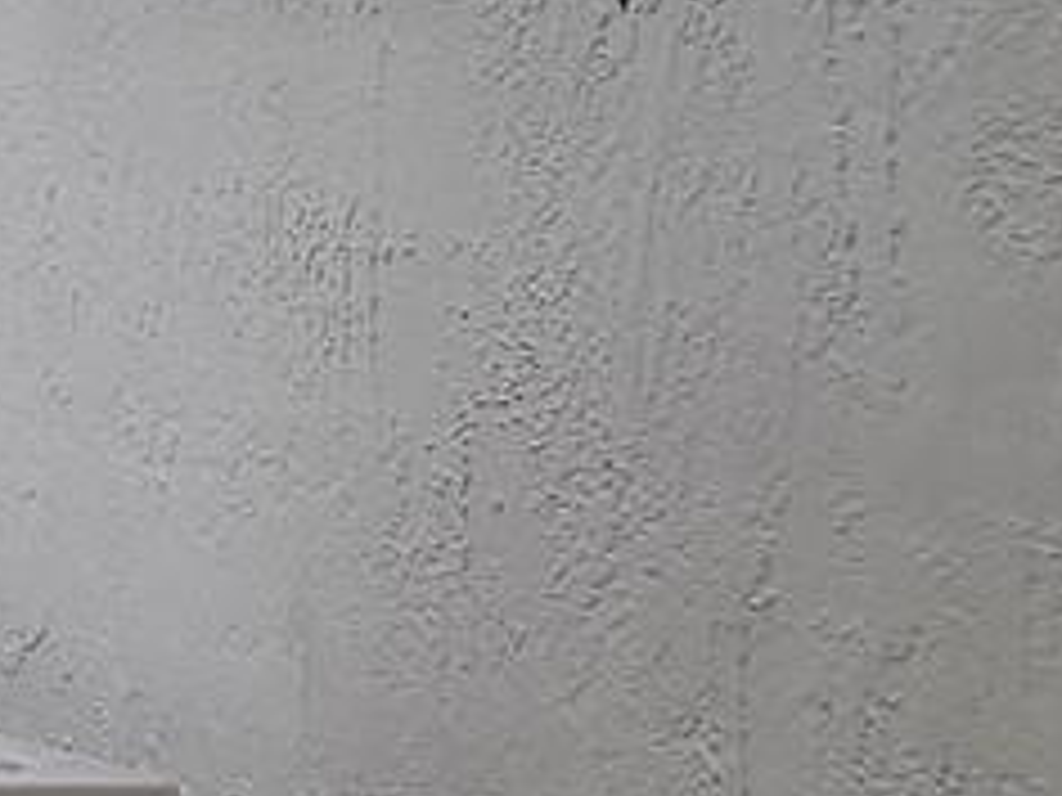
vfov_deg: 9.5
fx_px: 4786
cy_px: 121
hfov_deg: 9.1
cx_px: -2484
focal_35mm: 156
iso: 125
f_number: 1.7
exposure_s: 1/120
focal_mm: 6.3
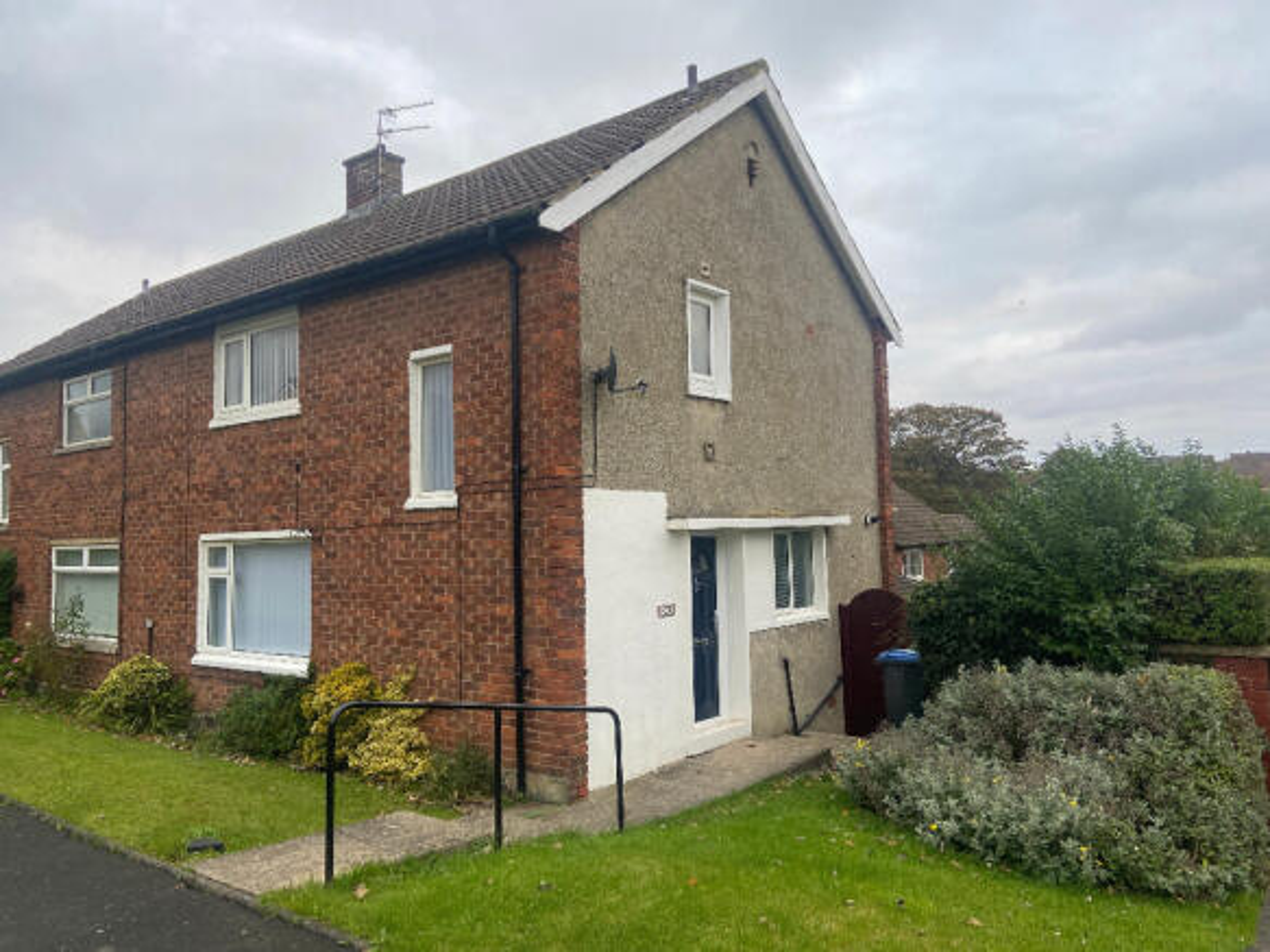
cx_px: 635
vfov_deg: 53.0
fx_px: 954
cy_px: 476
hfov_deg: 67.3
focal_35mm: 26
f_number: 1.8
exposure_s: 1/122
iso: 50
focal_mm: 4.25
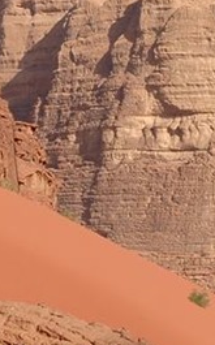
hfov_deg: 6.5
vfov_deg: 10.4
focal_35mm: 201
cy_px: 284
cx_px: 163
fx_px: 1890
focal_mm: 34
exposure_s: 1/350
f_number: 9.5
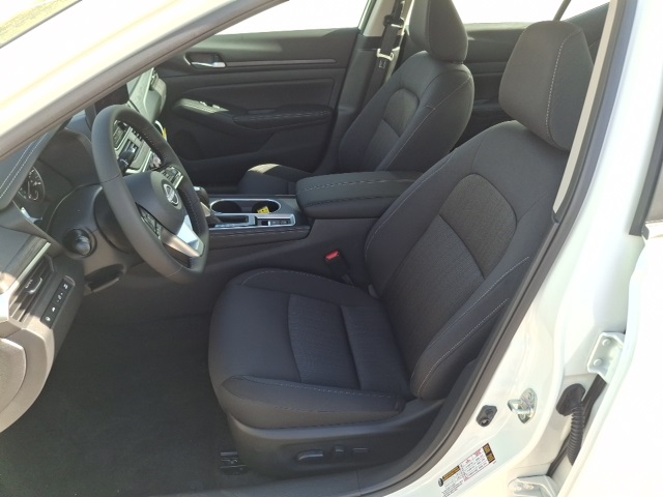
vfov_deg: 54.9
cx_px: 332
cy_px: 248
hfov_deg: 69.4
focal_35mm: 25
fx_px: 479
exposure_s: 1/221
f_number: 1.8
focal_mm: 4.69
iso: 30
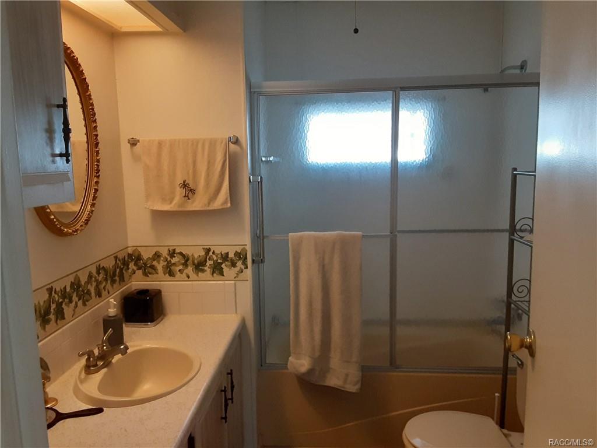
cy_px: 224
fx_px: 466
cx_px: 298
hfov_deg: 65.3
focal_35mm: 27
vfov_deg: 51.4
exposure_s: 1/60
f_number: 1.9
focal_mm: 2.91
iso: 250
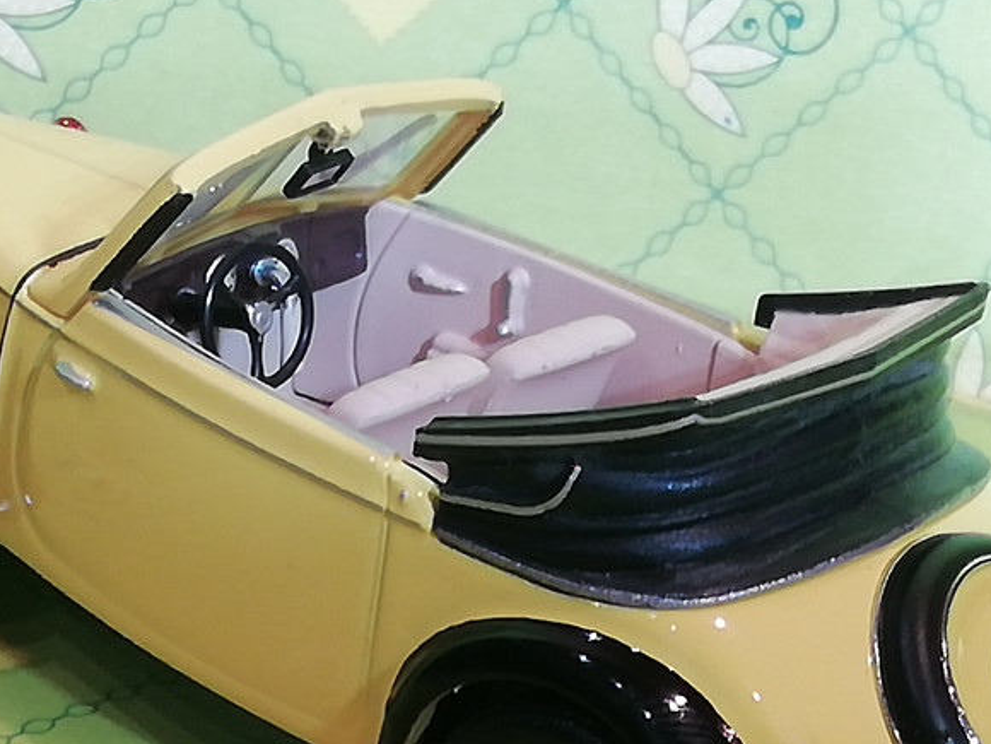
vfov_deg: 11.8
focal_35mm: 125
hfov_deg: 15.8
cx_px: 419
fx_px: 3579
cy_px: 566
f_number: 2.2
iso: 160
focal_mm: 3.46
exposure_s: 1/33.3
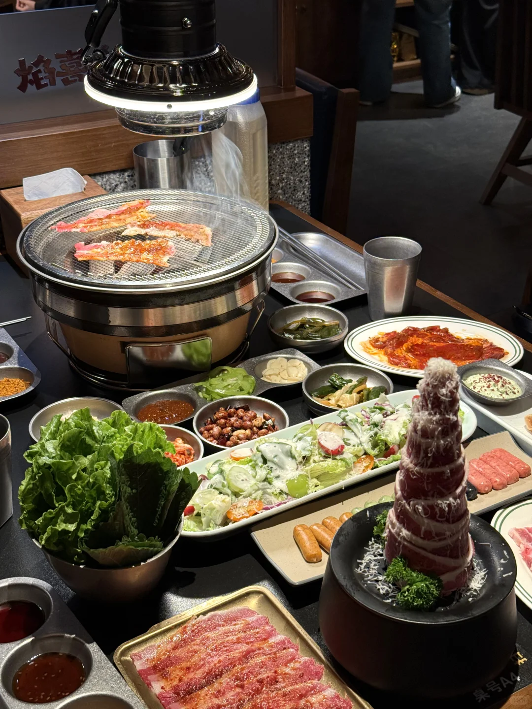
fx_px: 984
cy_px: 354
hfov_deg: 30.3
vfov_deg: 39.7
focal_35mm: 48
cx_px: 266
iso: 80
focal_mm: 6.76
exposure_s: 1/50
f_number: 1.78
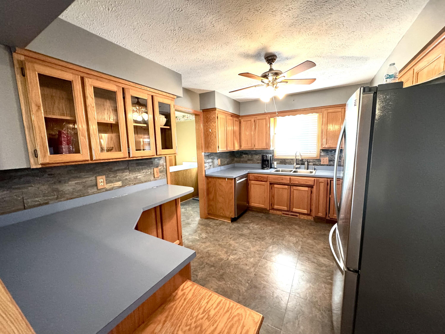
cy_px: 167
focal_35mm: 14
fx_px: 180
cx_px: 222
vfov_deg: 85.7
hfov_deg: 102.1
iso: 640
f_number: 2.2
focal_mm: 2.22
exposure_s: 1/60
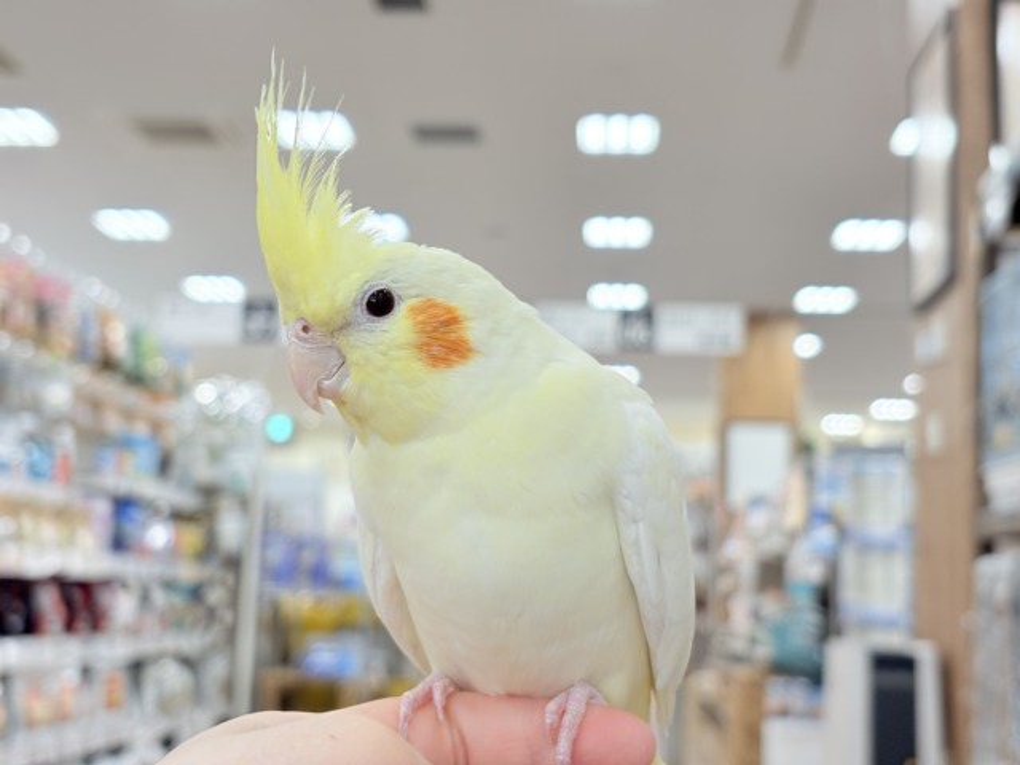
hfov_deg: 36.8
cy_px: 382
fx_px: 1532
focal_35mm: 52
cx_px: 510
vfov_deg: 28.0
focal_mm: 5.96
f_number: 1.6
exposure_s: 1/100
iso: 64
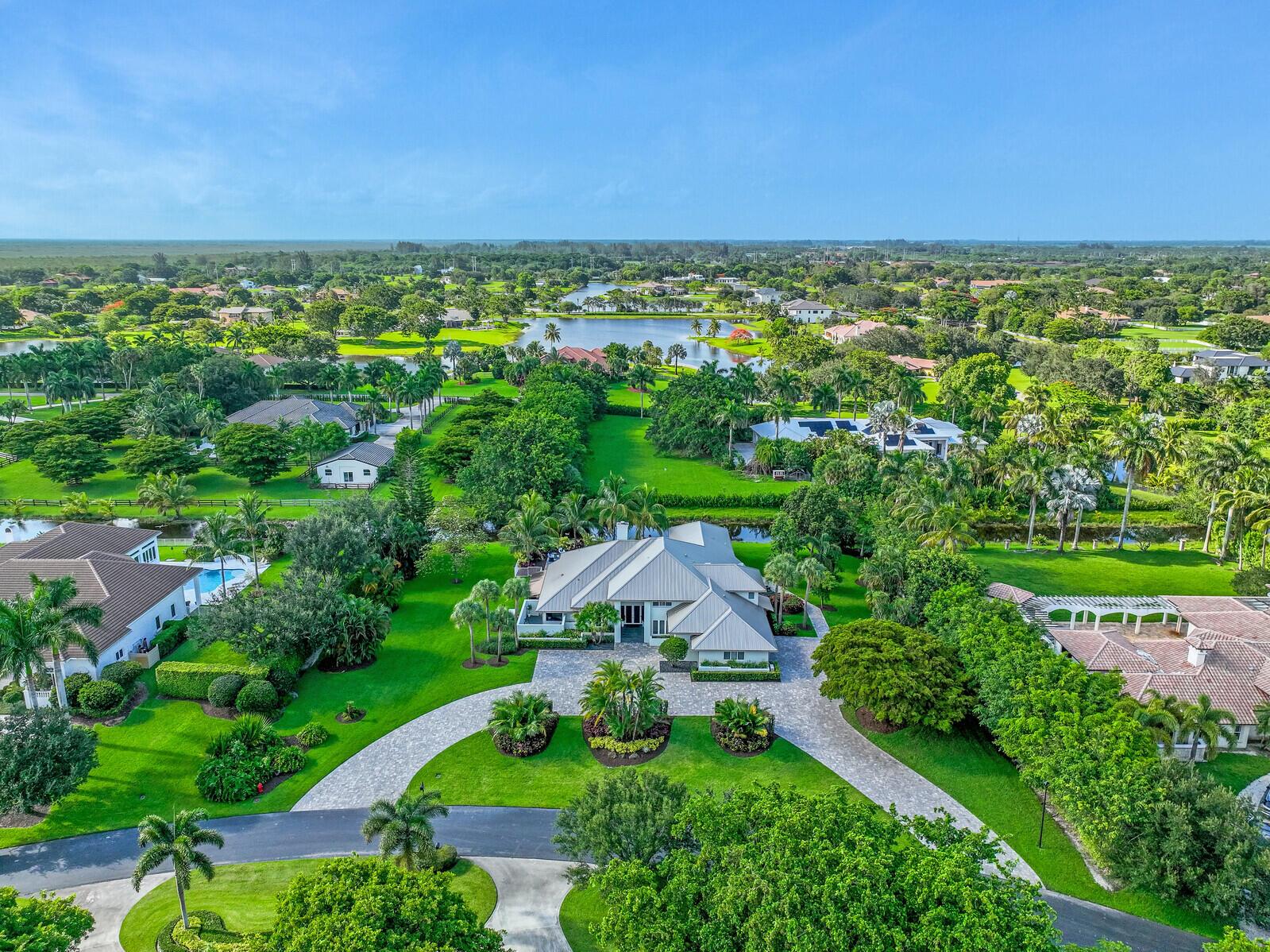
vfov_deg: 56.8
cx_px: 635
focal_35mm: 24
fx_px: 880
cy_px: 476
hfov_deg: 71.6
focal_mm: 12.29
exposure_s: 1/2000
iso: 220
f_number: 2.8
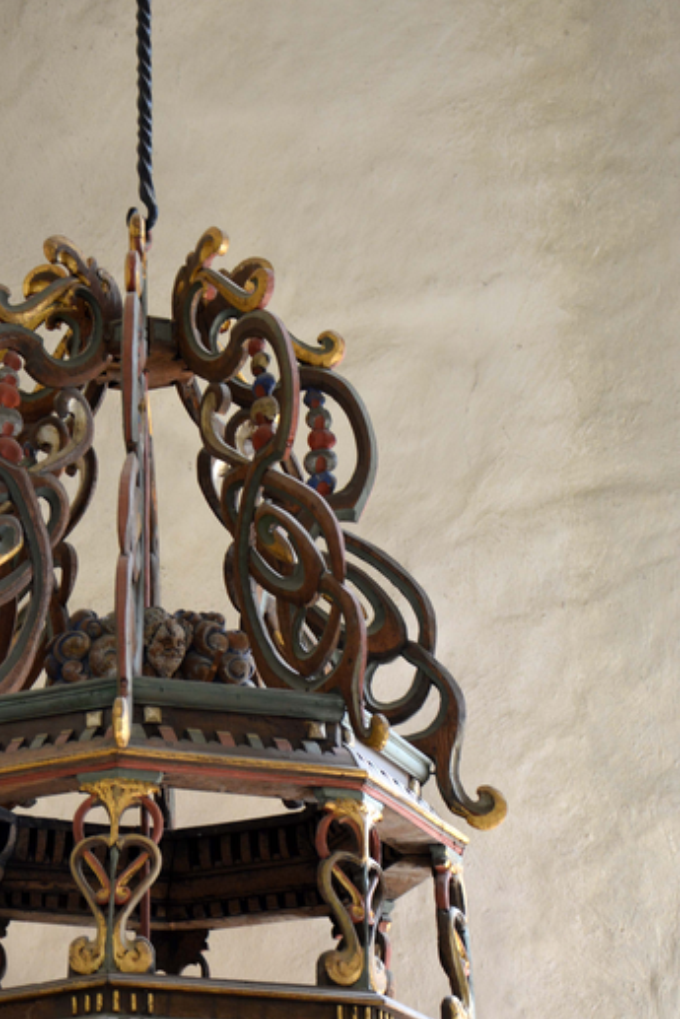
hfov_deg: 11.8
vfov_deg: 17.5
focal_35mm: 116
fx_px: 3284
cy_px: 761
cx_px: 169
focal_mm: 50
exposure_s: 1/60
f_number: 5
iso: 500
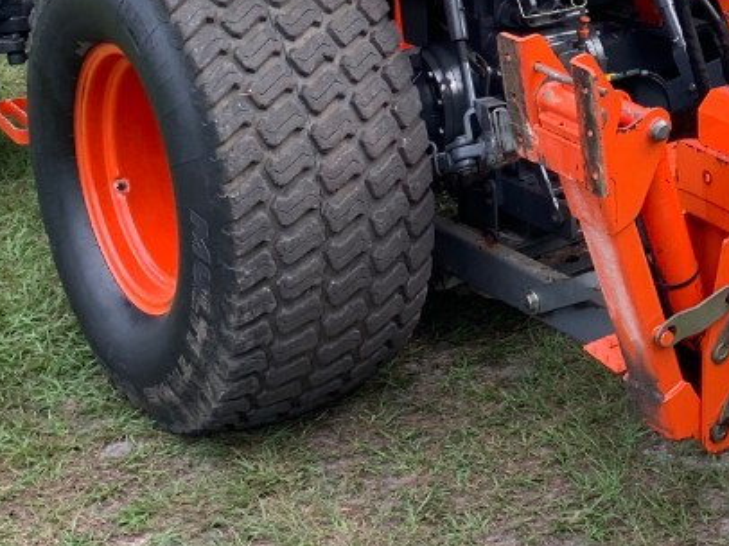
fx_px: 1726
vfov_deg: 17.2
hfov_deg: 22.7
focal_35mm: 82
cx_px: 761
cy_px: -110
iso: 25
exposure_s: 1/182
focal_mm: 4.25
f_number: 1.8
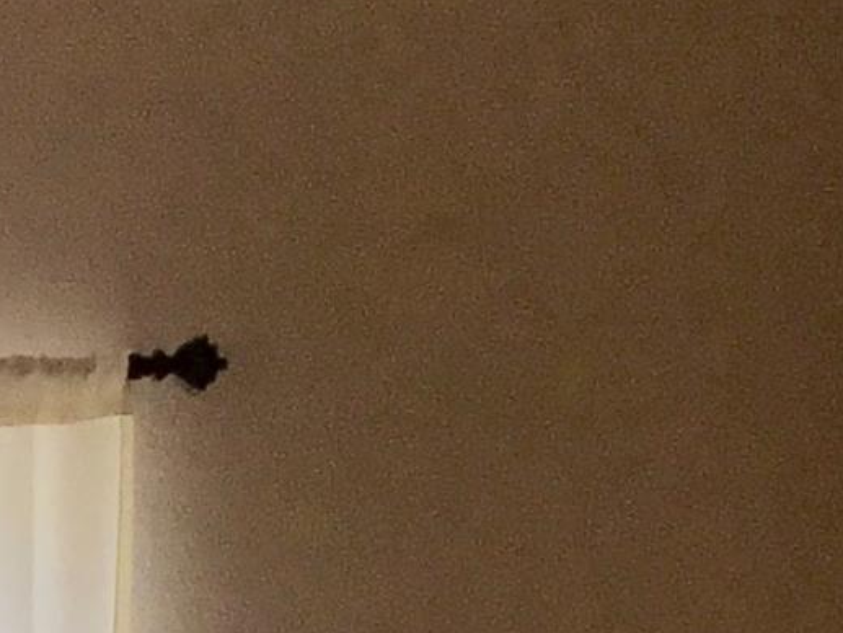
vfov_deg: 7.6
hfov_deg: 10.2
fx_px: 4385
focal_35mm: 180
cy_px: 1584
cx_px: -778
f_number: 2.4
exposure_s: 1/338
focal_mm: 3.3
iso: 25
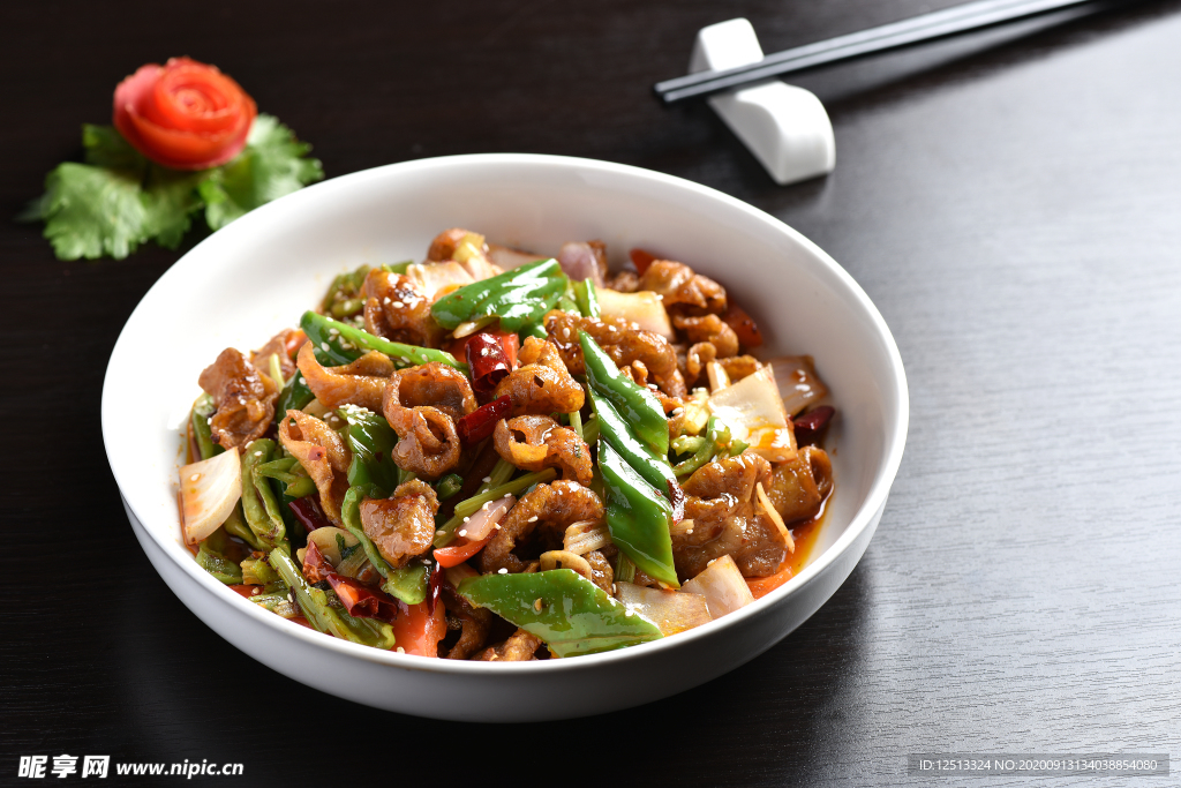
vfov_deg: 13.0
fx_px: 3445
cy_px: 394
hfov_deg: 19.5
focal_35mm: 105
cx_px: 590
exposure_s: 1/160
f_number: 8
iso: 64
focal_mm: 105
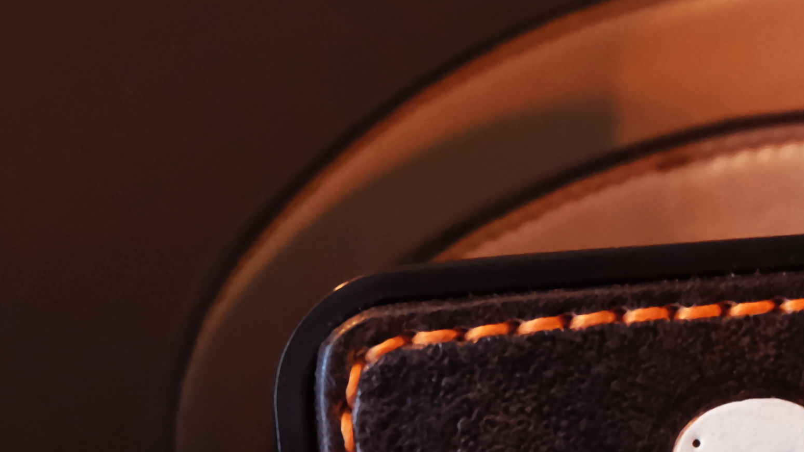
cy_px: 640
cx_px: 1065
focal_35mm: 122
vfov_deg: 9.7
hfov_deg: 16.5
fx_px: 2601
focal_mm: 20.1
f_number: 4.5
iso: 3200
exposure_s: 1/8
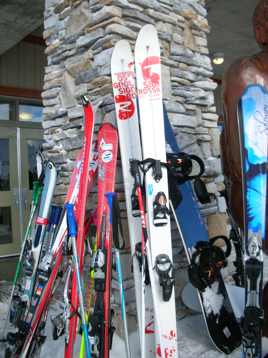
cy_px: 179
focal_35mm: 35
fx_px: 361
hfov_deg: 40.7
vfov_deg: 52.6
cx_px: 134
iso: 50
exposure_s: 1/56.7
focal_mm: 5.8
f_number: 8.5
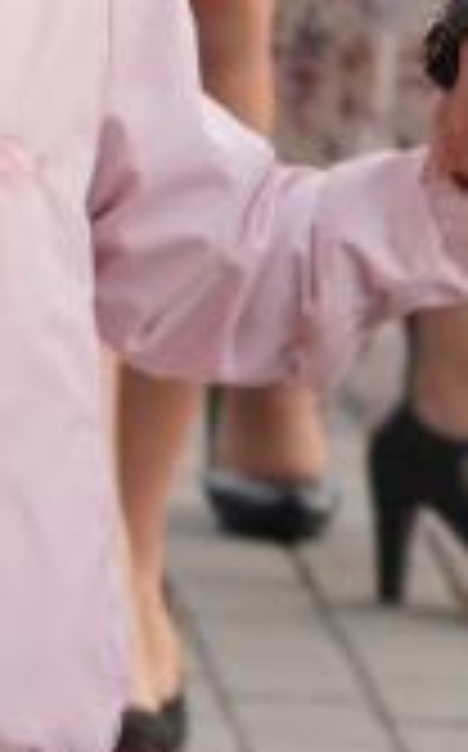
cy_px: -507
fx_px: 17064
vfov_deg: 2.5
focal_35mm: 834
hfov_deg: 1.5
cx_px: 2444
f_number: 4
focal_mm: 105
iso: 500
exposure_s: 1/160
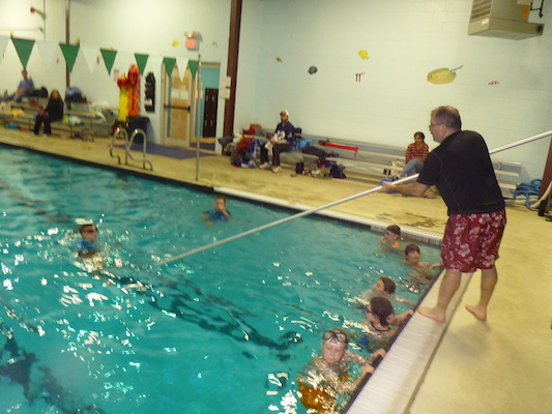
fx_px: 447
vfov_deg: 49.8
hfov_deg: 63.4
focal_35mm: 28
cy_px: 207
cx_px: 276
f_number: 3.3
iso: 640
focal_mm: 4.9
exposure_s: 1/60
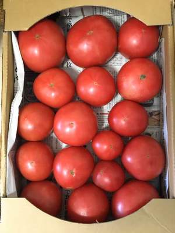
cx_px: 88
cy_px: 116
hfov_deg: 48.2
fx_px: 195
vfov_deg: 61.7
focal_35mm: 29
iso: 200
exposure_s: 1/20
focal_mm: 4.15
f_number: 2.2
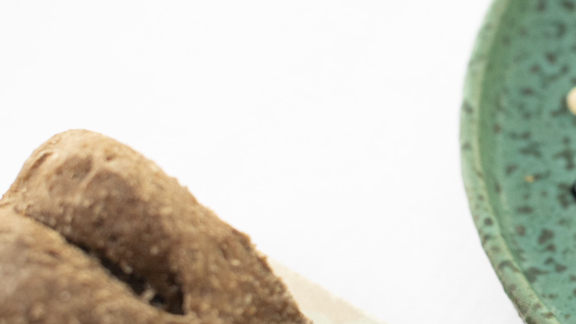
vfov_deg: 9.3
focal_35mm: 130
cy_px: 91
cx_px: 631
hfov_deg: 16.0
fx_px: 1986
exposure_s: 1/500
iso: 800
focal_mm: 50
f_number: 4.5
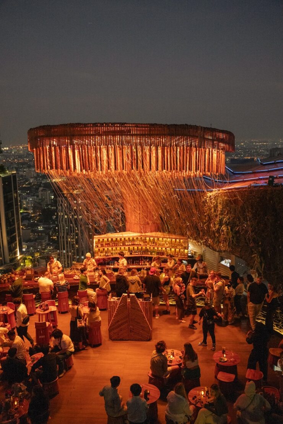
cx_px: 142
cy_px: 212
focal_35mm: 31
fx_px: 369
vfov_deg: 59.8
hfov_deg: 42.0
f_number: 2.8
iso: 12800
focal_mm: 31.3
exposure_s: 1/100
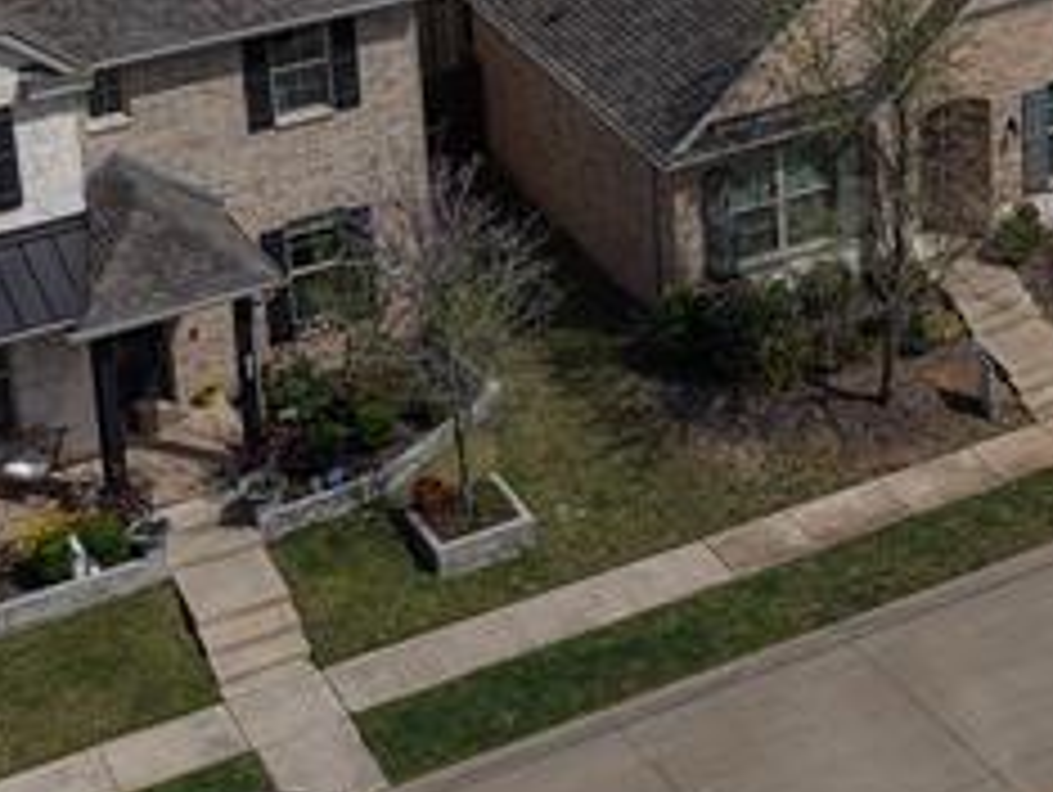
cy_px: -369
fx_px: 3197
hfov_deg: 17.6
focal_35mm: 105
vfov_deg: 13.4
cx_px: 1341
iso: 110
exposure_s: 1/8000
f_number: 1.8
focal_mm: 8.67
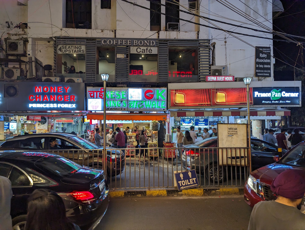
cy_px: 115
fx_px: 212
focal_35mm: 24
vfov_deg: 56.9
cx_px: 152
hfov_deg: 71.5
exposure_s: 1/100
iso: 92
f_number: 1.85
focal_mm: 6.81
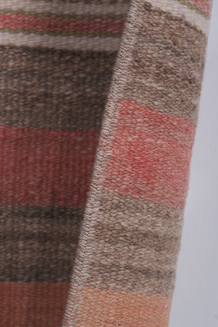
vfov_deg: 19.5
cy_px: 164
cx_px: 109
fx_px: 954
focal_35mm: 105
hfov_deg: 13.0
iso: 160
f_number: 13
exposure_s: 1/160
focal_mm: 69.8
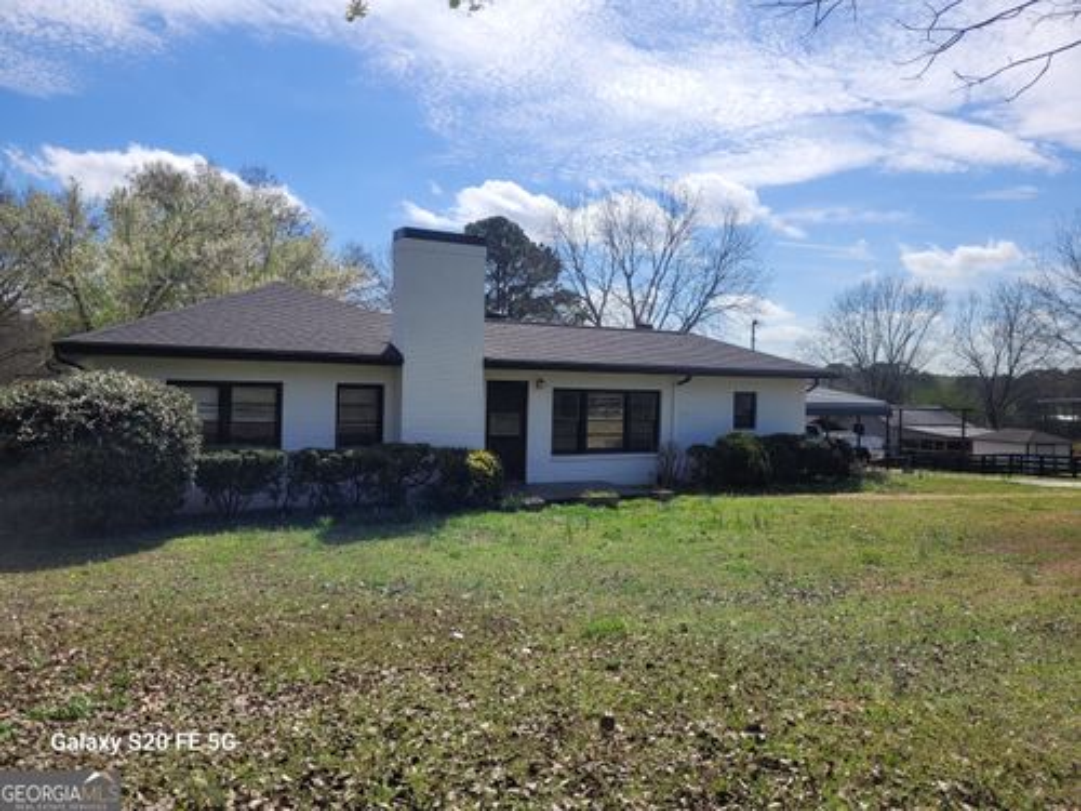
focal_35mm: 26
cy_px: 406
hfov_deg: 67.3
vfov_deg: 53.1
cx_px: 540
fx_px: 812
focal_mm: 5.4
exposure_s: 1/3474
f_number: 1.8
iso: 40
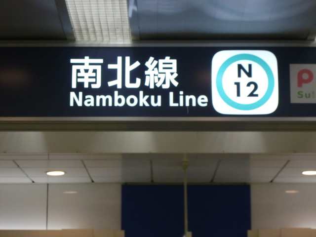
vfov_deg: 13.2
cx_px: 158
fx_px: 1022
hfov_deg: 17.6
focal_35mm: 112
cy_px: 118
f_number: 5.8
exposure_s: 1/80
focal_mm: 19.6
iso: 400
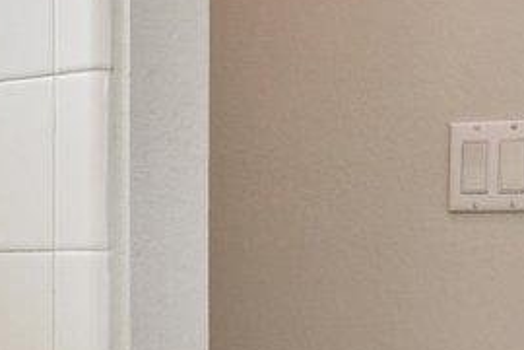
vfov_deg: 12.9
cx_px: -332
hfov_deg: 16.9
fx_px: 1543
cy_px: 273
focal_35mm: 106
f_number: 8
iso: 140
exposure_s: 1/15
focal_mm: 14
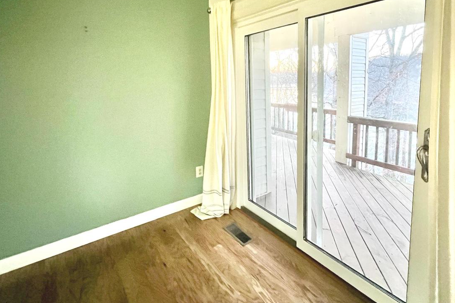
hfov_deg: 89.8
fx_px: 227
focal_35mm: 18
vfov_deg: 66.0
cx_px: 248
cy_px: 107
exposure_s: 1/60
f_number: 1.8
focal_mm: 1.57
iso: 1000
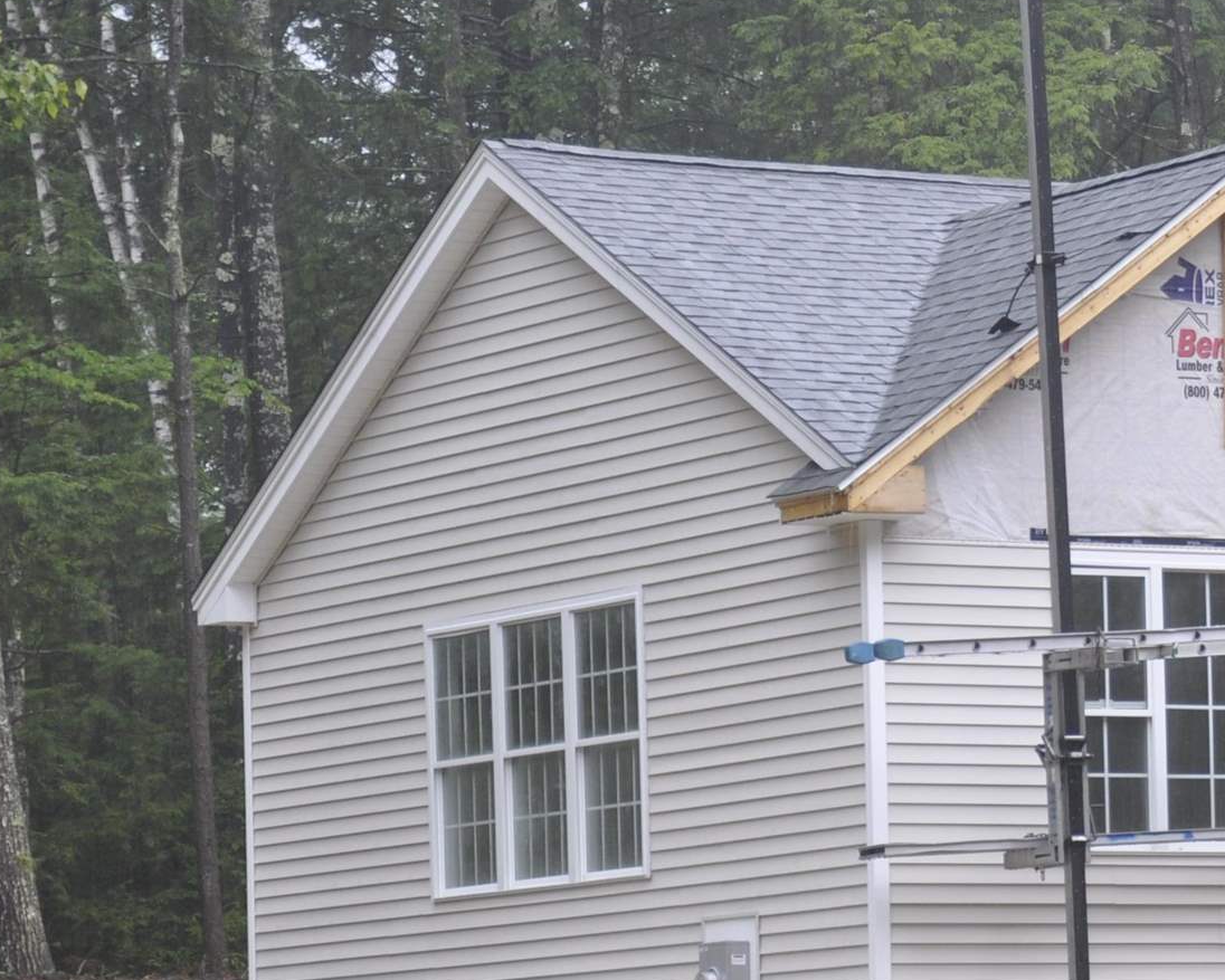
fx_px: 7433
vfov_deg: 7.5
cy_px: 821
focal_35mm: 205
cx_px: 1690
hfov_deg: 9.2
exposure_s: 1/40
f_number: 6.3
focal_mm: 52
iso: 200
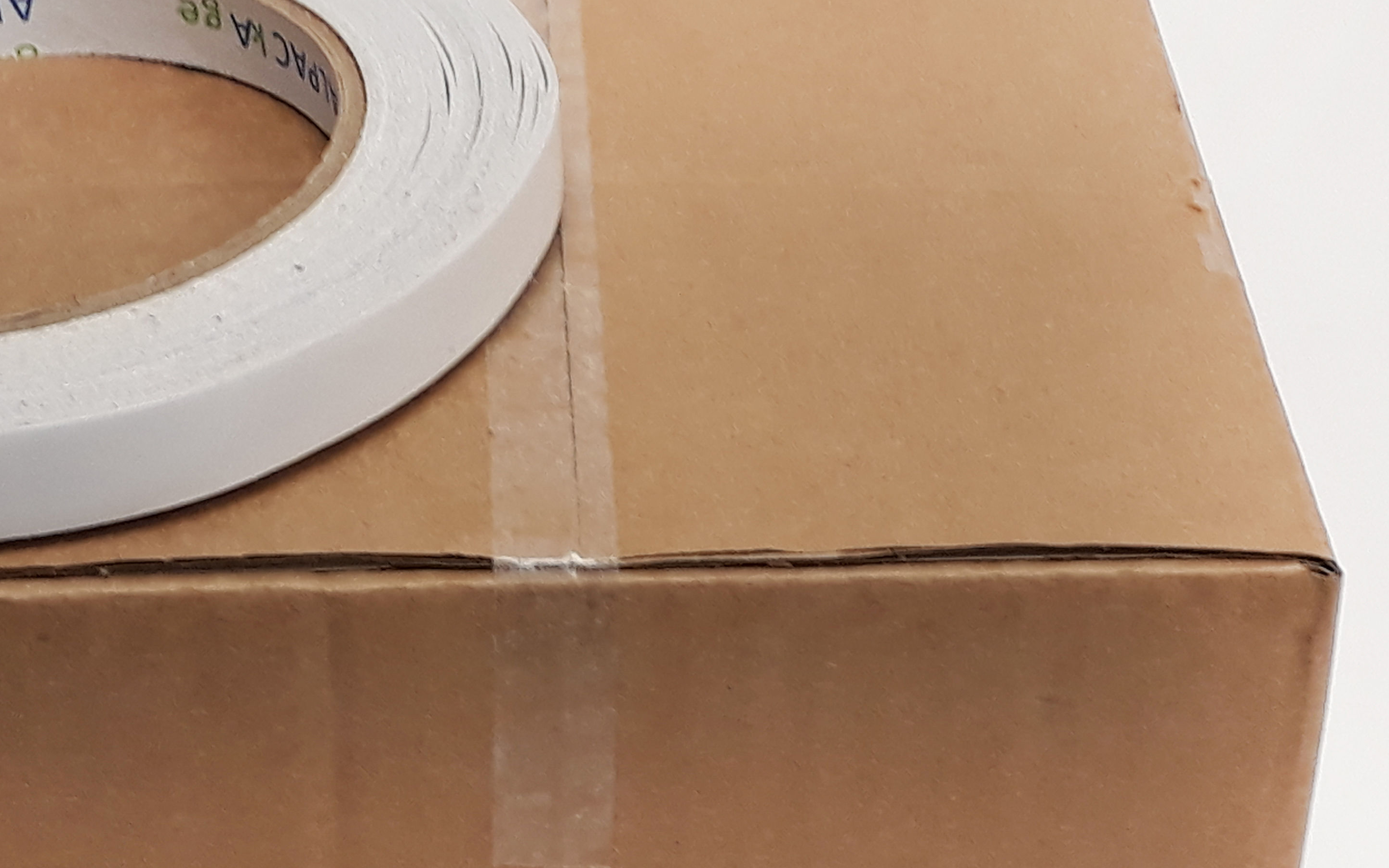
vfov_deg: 31.1
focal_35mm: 41
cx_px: 543
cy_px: 561
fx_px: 1552
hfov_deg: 47.9
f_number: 1.9
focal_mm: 3.6
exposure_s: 1/33
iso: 50
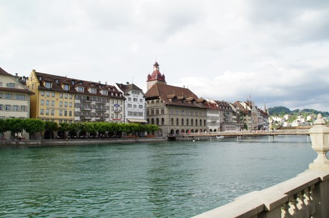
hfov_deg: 67.5
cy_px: 109
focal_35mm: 27
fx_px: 246
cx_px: 164
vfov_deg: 47.8
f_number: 11
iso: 100
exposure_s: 1/60
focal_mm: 18
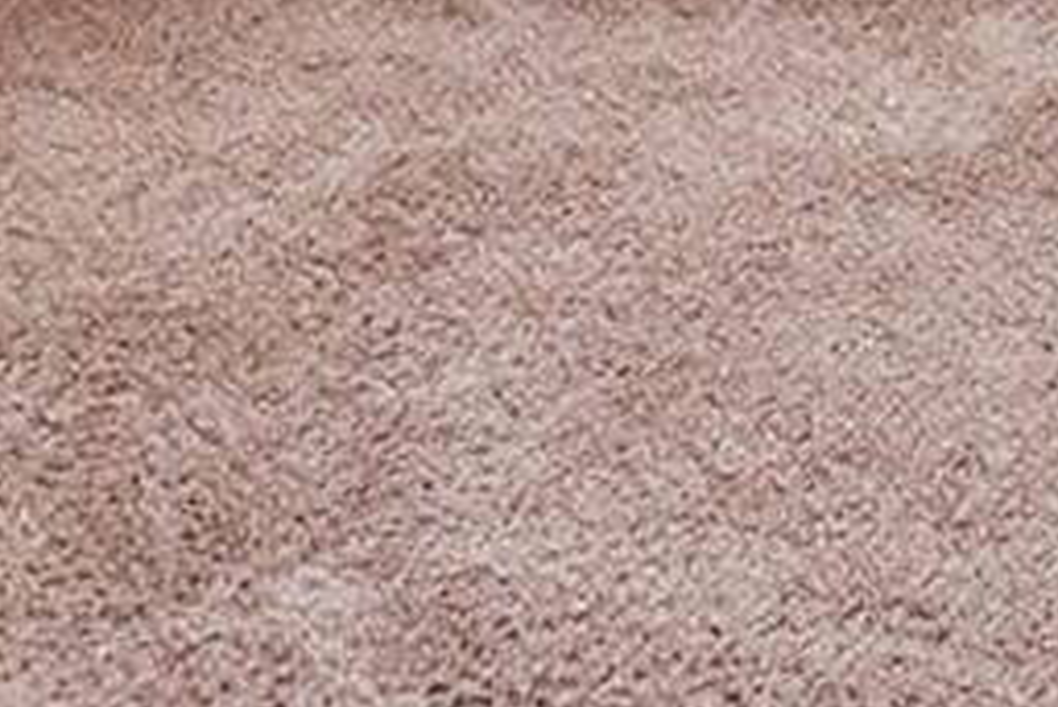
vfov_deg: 9.5
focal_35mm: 117
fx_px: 3440
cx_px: 942
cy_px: -1331
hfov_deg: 17.2
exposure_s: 1/640
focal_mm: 10
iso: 100
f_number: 4
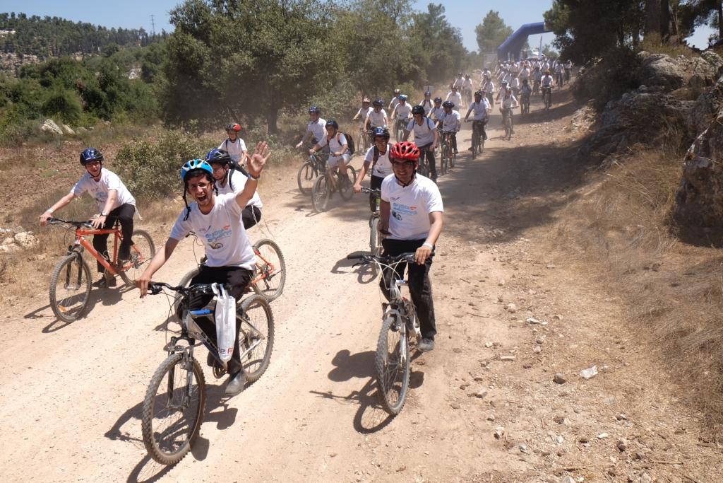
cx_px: 362
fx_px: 582
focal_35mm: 29
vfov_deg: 45.0
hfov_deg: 63.7
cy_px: 242
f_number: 5
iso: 100
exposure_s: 1/500
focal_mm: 19.6
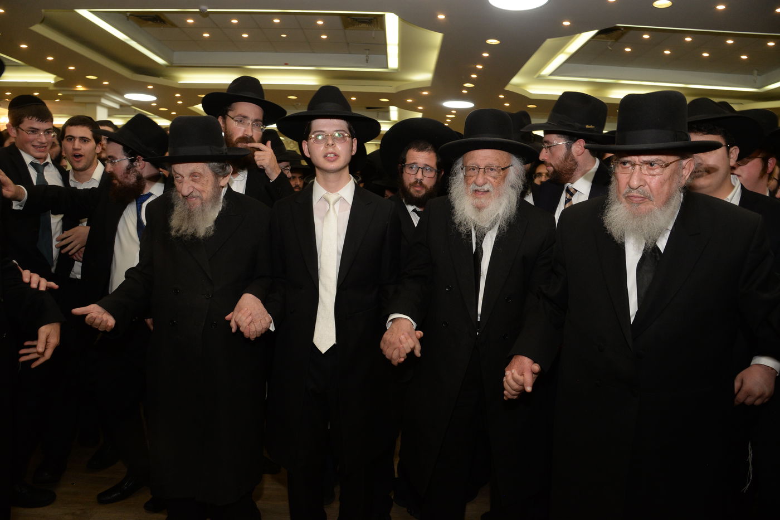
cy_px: 260
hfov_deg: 73.8
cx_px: 390
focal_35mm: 24
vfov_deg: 53.1
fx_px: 520
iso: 1600
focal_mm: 24
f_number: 7.1
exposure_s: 1/100
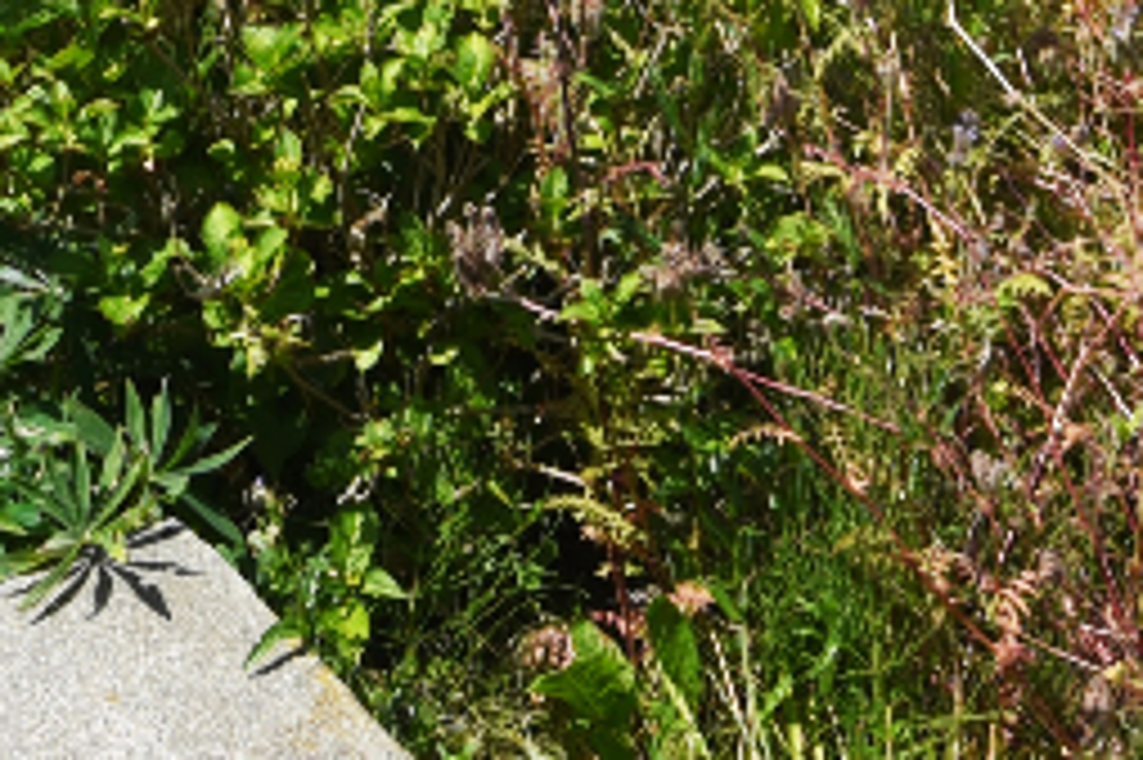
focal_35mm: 102
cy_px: -1363
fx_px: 3236
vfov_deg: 10.4
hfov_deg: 19.9
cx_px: 331
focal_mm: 16
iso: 100
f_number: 10
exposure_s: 1/200
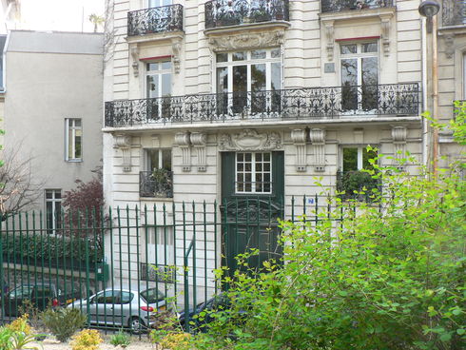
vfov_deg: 40.7
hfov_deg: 52.6
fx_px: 471
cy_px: 175
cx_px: 233
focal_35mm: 35
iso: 64
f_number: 3.2
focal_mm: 6
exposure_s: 1/80
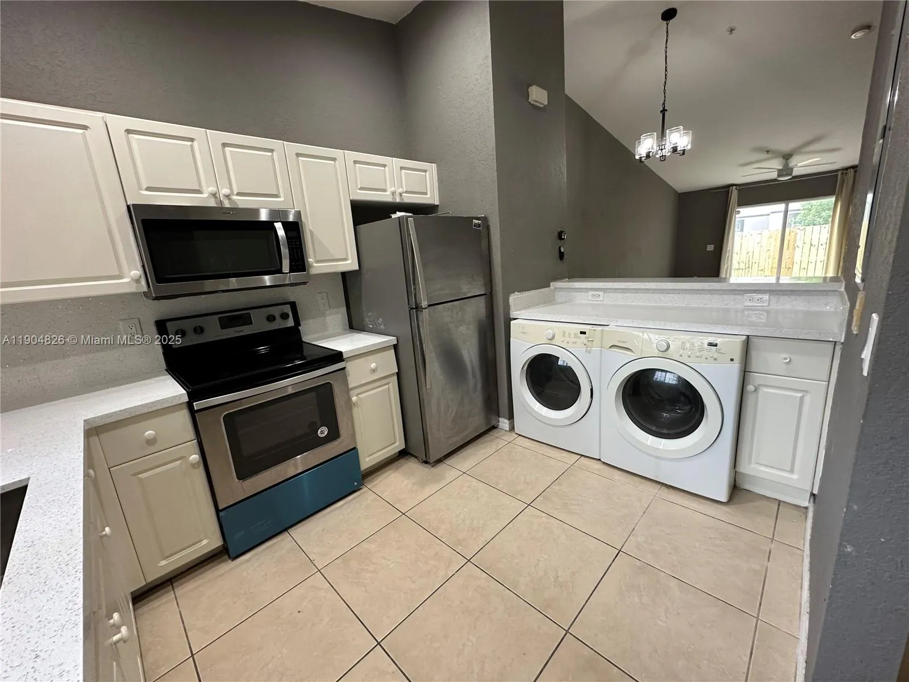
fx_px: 368
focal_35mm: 14
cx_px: 454
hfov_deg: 102.1
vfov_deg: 85.7
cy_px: 341
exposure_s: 1/60
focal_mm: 2.22
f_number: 2.2
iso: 200
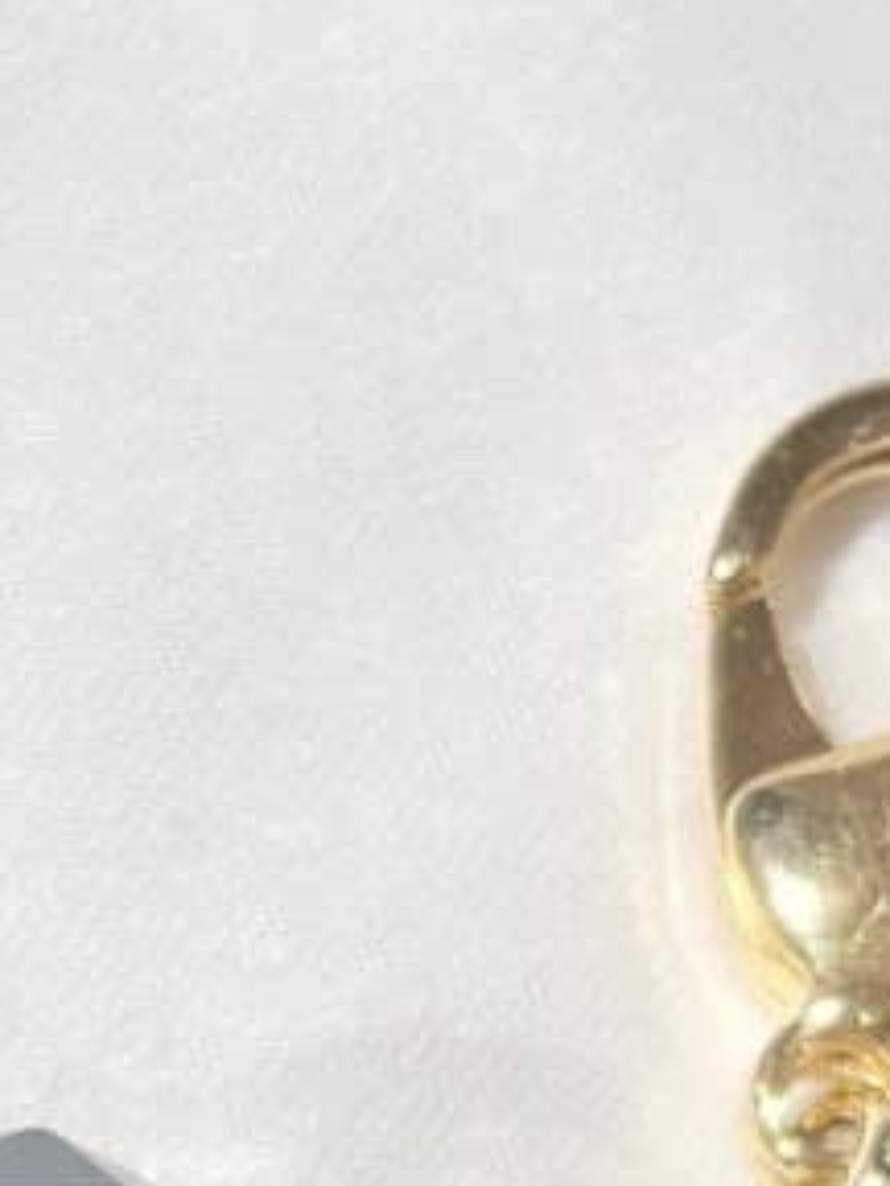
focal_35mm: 185
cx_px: -338
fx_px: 6342
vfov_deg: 10.4
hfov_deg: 7.9
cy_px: 1598
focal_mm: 5.96
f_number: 1.6
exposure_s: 1/142
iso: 25
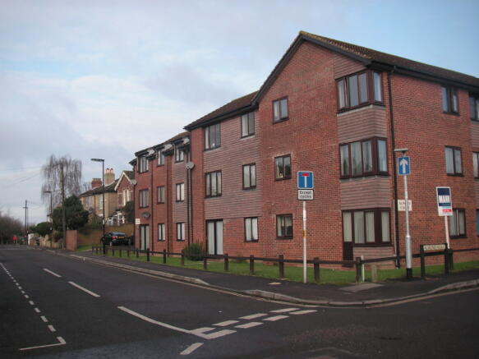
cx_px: 240
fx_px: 526
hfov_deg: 49.0
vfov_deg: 37.7
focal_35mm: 38
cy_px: 180
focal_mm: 6.3
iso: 50
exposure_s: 1/350
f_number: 3.3
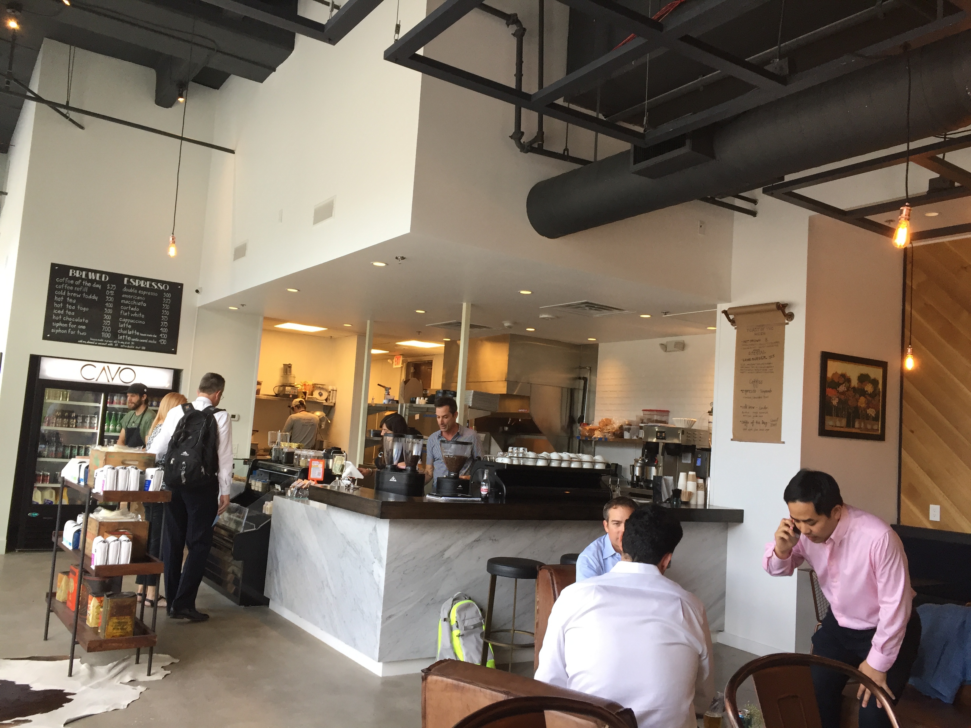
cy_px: 364
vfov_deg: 48.2
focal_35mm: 29
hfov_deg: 61.7
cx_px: 486
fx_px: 813
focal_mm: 4.15
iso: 32
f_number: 2.2
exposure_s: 1/40
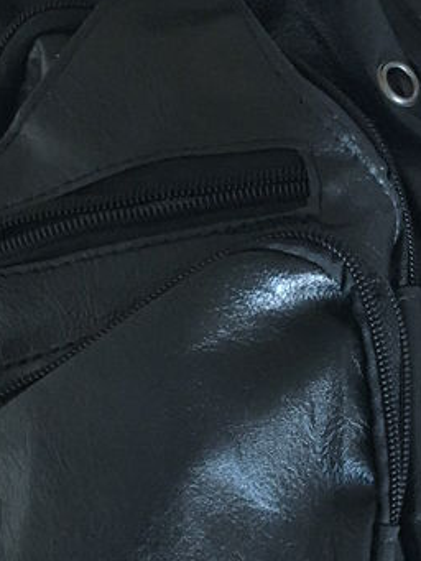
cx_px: 347
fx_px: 1377
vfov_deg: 22.9
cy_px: 360
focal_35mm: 85
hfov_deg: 17.2
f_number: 2.2
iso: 250
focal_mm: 4.15
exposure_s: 1/33
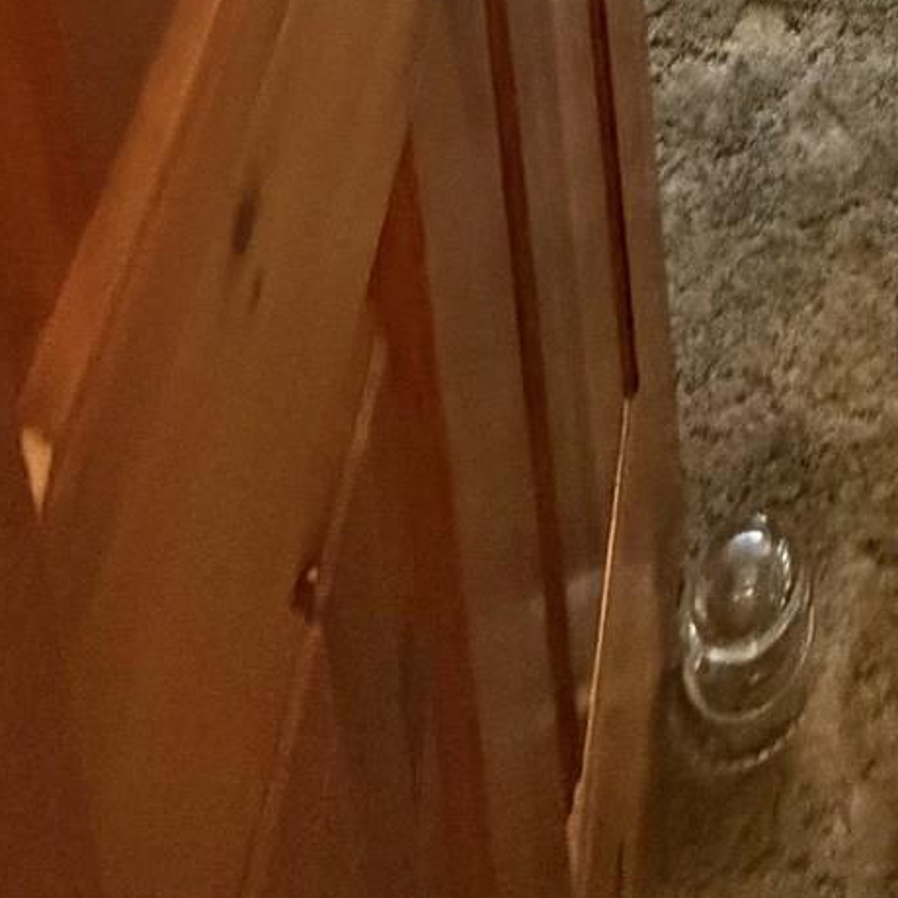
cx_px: 1367
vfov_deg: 14.5
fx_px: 1820
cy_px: -1341
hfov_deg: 22.5
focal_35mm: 62
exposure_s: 1/60
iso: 800
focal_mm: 2.22
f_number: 2.2
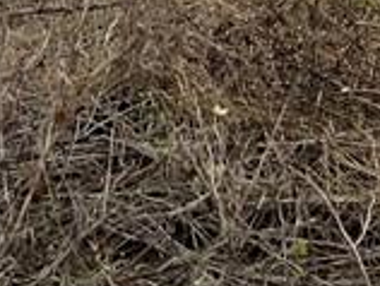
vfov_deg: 7.9
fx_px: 1847
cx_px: 325
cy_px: -493
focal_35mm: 168
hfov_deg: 11.7
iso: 50
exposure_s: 1/1669
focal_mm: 5.7
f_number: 1.5
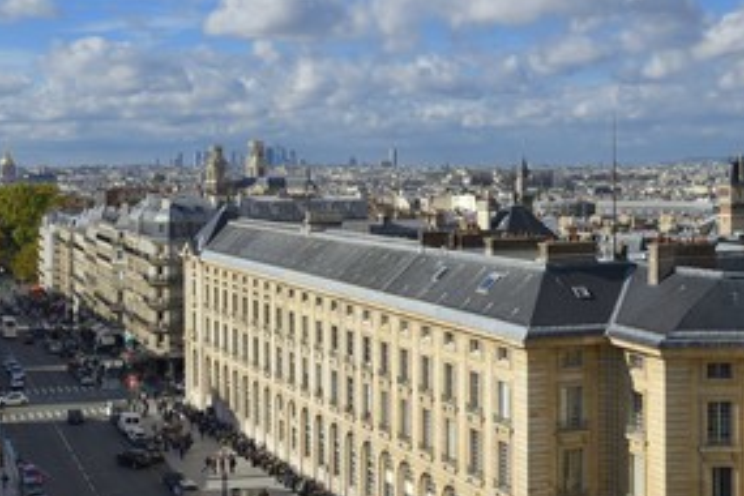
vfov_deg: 25.5
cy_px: 232
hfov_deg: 37.5
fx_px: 1095
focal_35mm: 53
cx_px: 373
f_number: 10
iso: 100
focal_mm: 36
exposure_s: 1/200
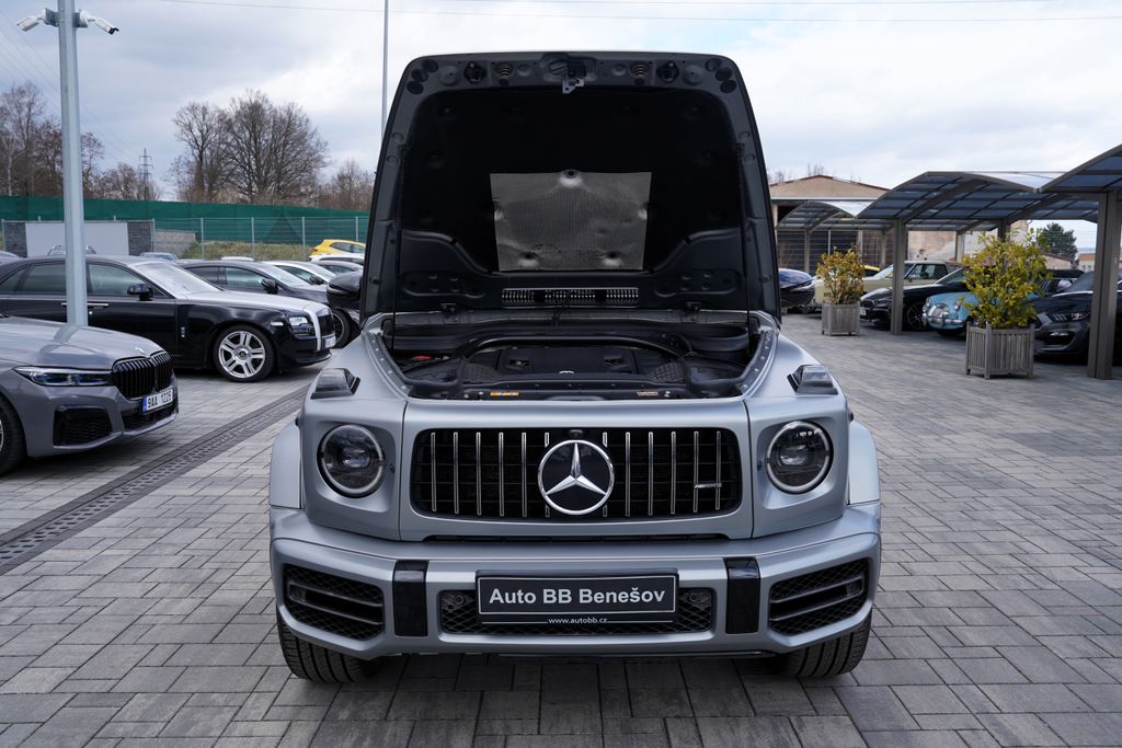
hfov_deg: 63.7
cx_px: 561
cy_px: 374
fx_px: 904
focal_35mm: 29
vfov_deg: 45.0
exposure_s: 1/160
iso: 100
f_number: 6.3
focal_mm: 29
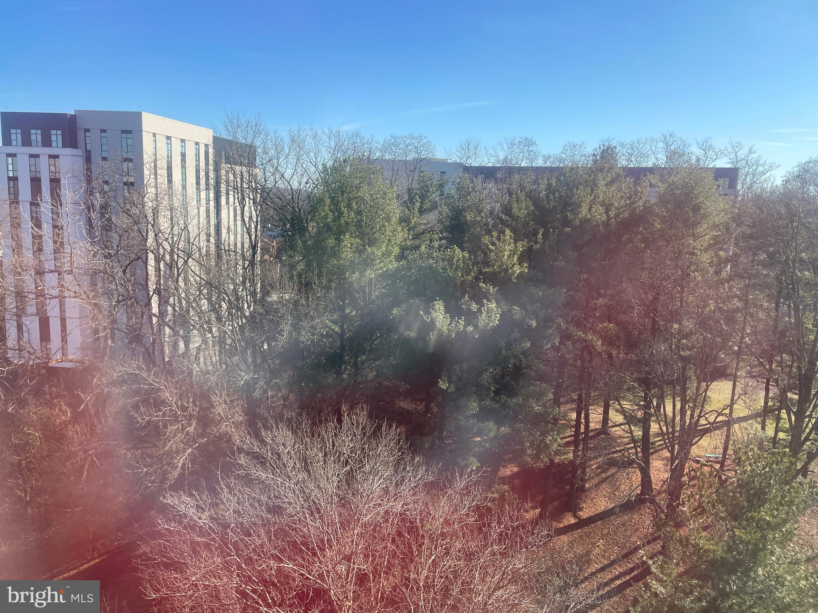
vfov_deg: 53.1
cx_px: 409
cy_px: 306
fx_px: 614
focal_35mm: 26
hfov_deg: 67.3
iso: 32
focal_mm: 4.2
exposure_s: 1/1642
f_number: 1.6
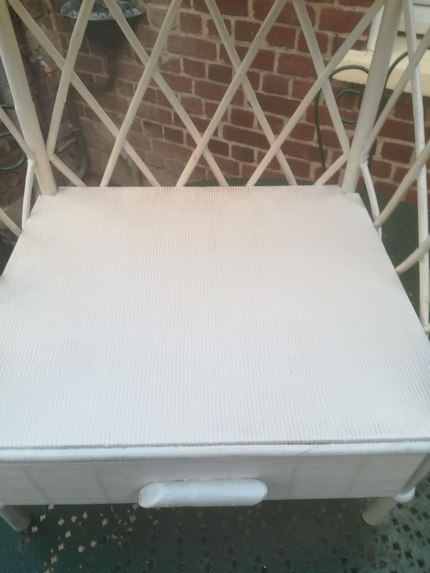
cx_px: 215
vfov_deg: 67.3
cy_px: 286
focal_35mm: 26
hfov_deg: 53.1
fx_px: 431
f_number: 2.2
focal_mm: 3.83
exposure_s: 1/33.3
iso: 100
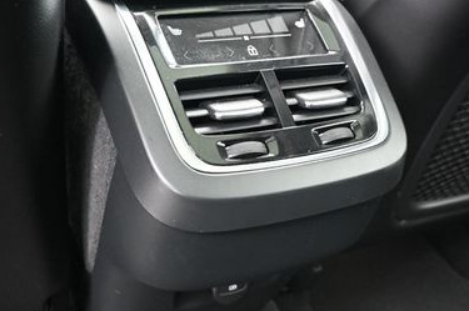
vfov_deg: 32.5
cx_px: 205
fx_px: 533
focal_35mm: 41
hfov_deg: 47.4
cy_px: 165
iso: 3200
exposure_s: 1/80
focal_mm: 16
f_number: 3.5
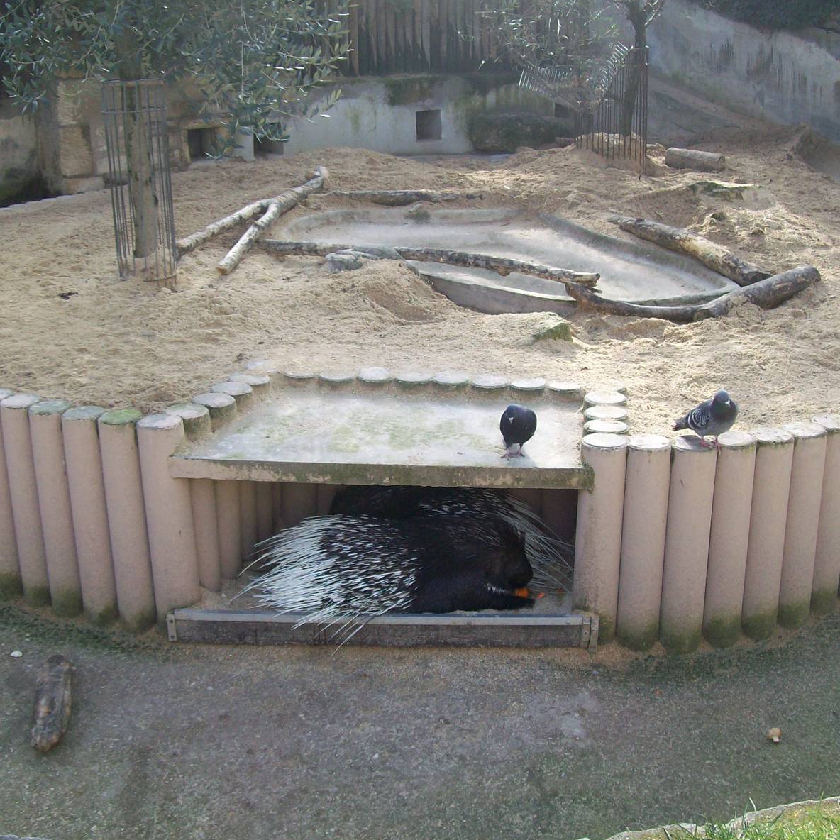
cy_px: 416
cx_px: 397
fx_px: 1181
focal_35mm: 43
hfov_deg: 39.2
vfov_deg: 39.2
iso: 80
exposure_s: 1/225
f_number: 2.7
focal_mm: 6
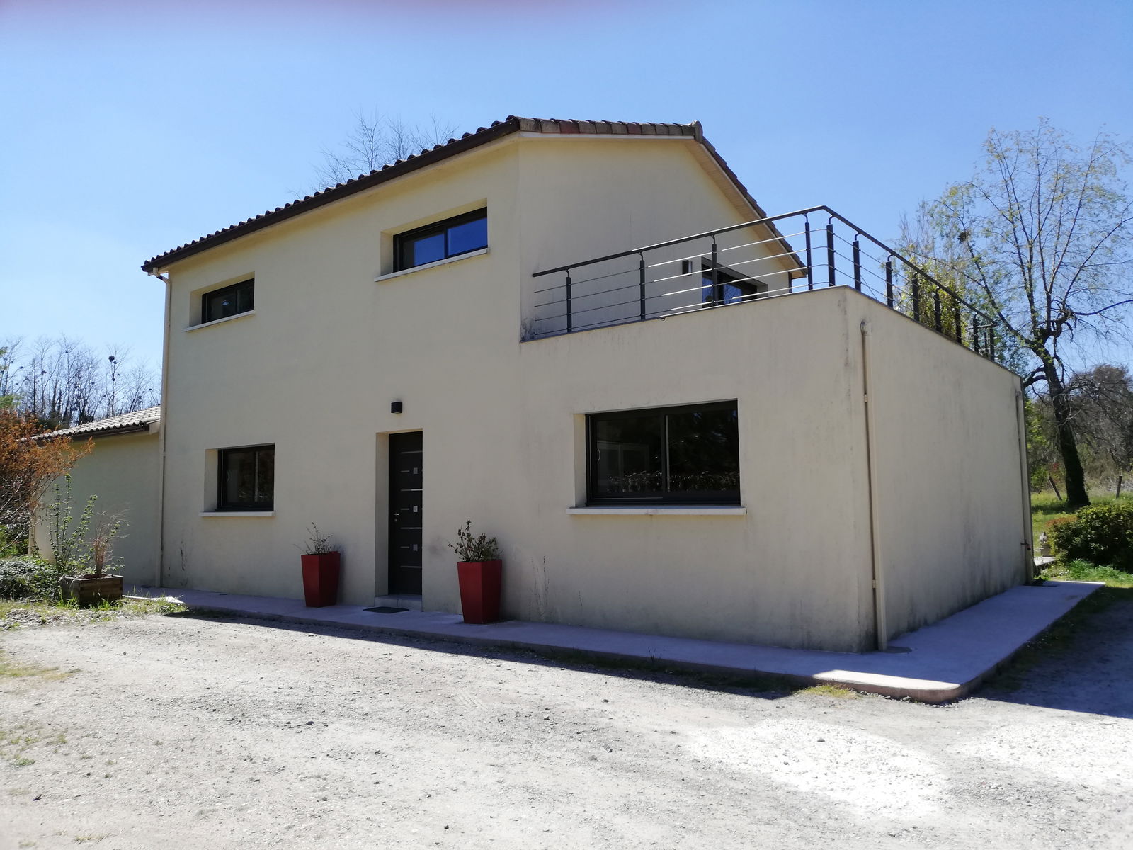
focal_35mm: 26
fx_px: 851
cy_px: 425
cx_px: 566
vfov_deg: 53.1
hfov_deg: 67.3
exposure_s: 1/782
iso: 50
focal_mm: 3.81
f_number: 2.2
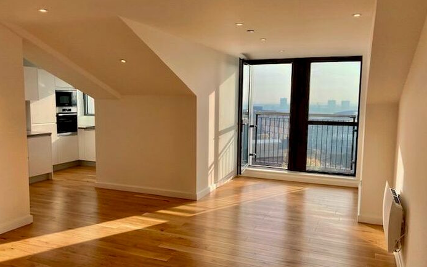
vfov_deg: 41.8
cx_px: 213
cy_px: 141
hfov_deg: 62.9
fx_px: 349
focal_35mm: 30
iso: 20
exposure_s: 1/823
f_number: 1.8
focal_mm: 3.99
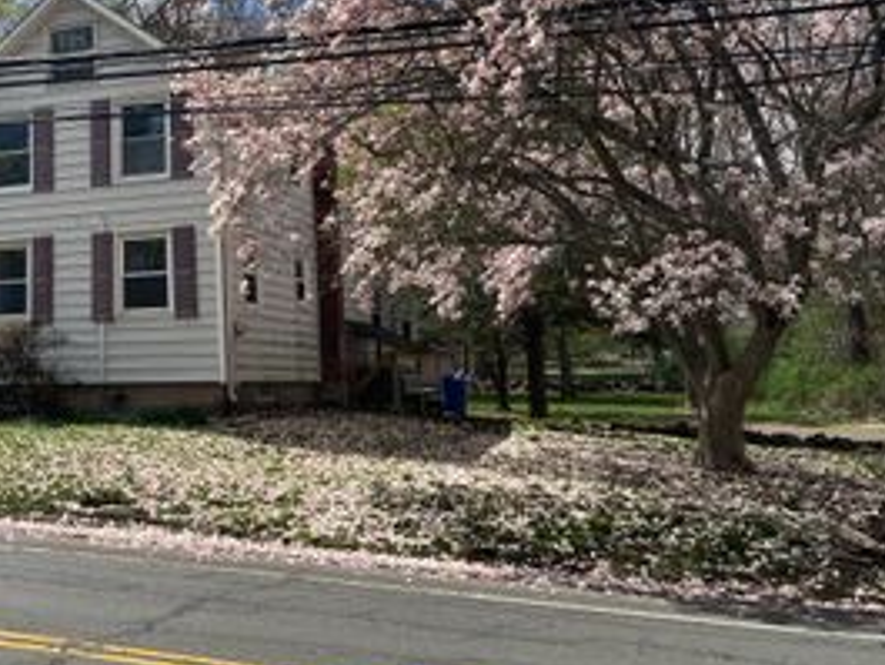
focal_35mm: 49
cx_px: 137
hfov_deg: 37.1
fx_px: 1253
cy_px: 206
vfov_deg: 29.4
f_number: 1.6
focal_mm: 4.2
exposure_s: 1/3610
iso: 32
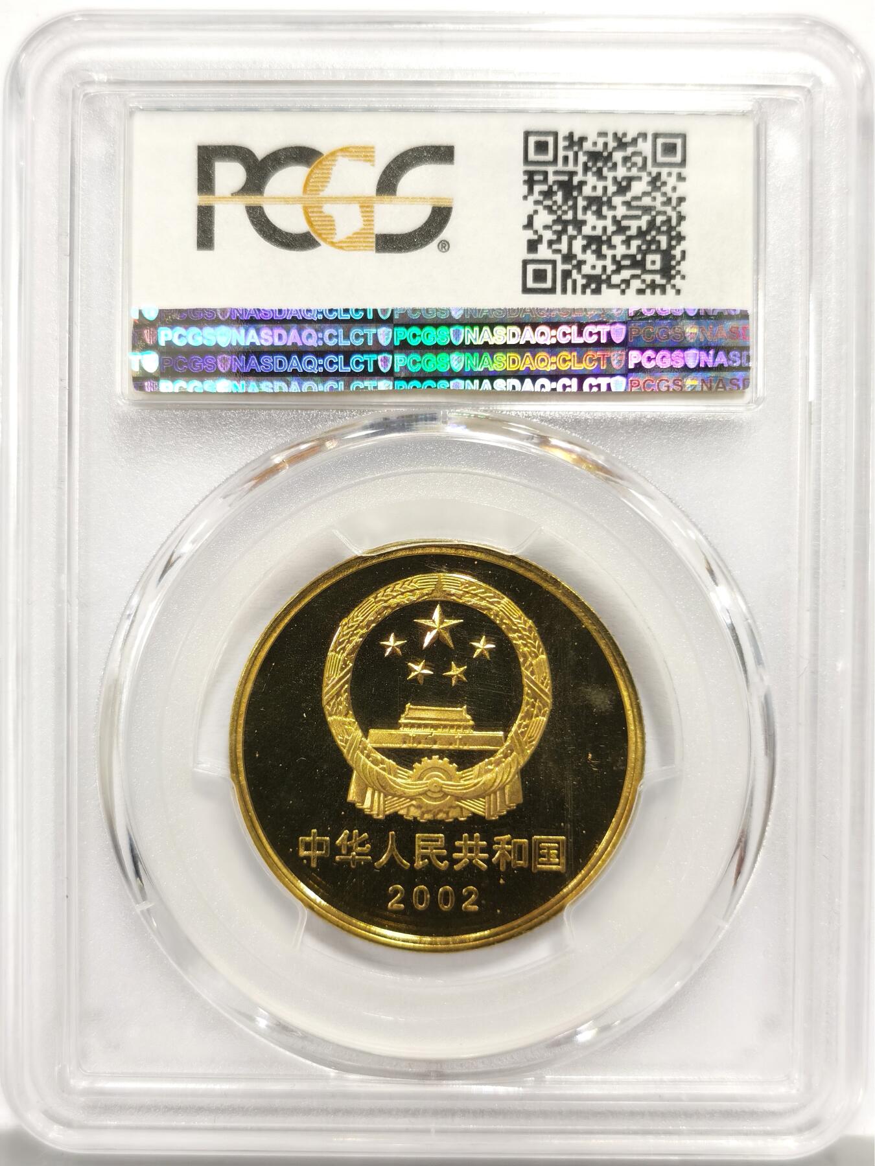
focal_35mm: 54
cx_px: 438
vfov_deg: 35.5
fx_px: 1820
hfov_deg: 27.0
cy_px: 583
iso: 160
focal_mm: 5.56
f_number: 16
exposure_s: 1/100
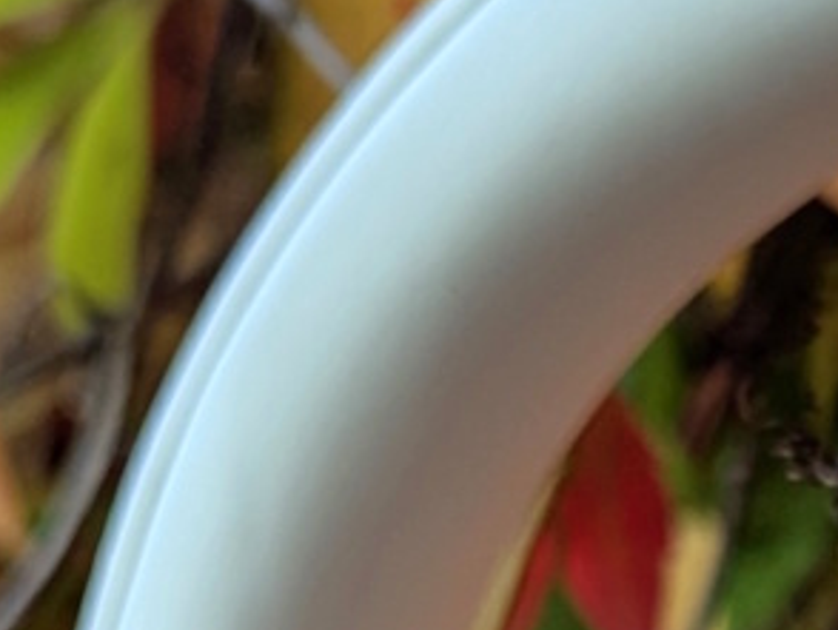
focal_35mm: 157
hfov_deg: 12.1
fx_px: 3804
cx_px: 1217
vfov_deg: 8.9
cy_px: 1274
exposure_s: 1/430
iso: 43
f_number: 1.85
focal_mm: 6.81
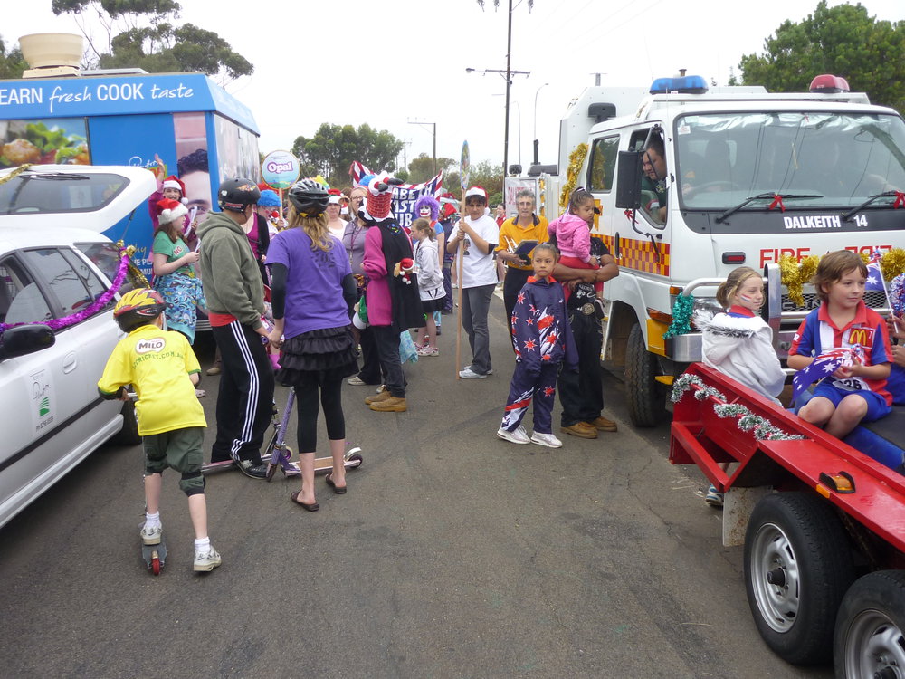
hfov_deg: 55.4
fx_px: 863
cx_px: 452
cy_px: 340
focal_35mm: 33
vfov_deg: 42.9
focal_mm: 5.5
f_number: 2.8
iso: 80
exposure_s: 1/125
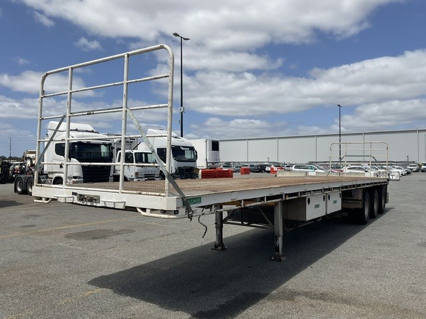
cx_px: 213
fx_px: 357
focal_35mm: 29
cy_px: 160
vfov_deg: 48.2
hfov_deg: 61.7
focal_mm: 3
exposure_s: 1/3322
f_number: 1.8
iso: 16
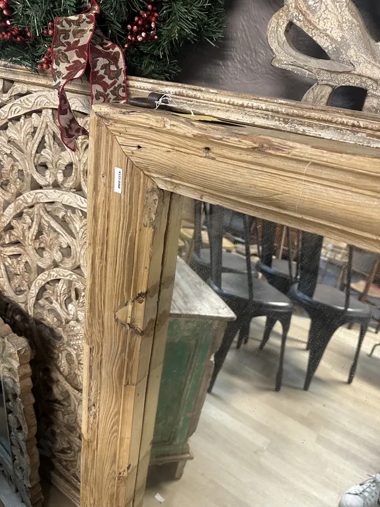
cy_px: 254
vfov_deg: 71.6
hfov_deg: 56.8
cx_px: 190
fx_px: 351
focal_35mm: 24
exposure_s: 1/50
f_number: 1.78
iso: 250
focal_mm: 6.86
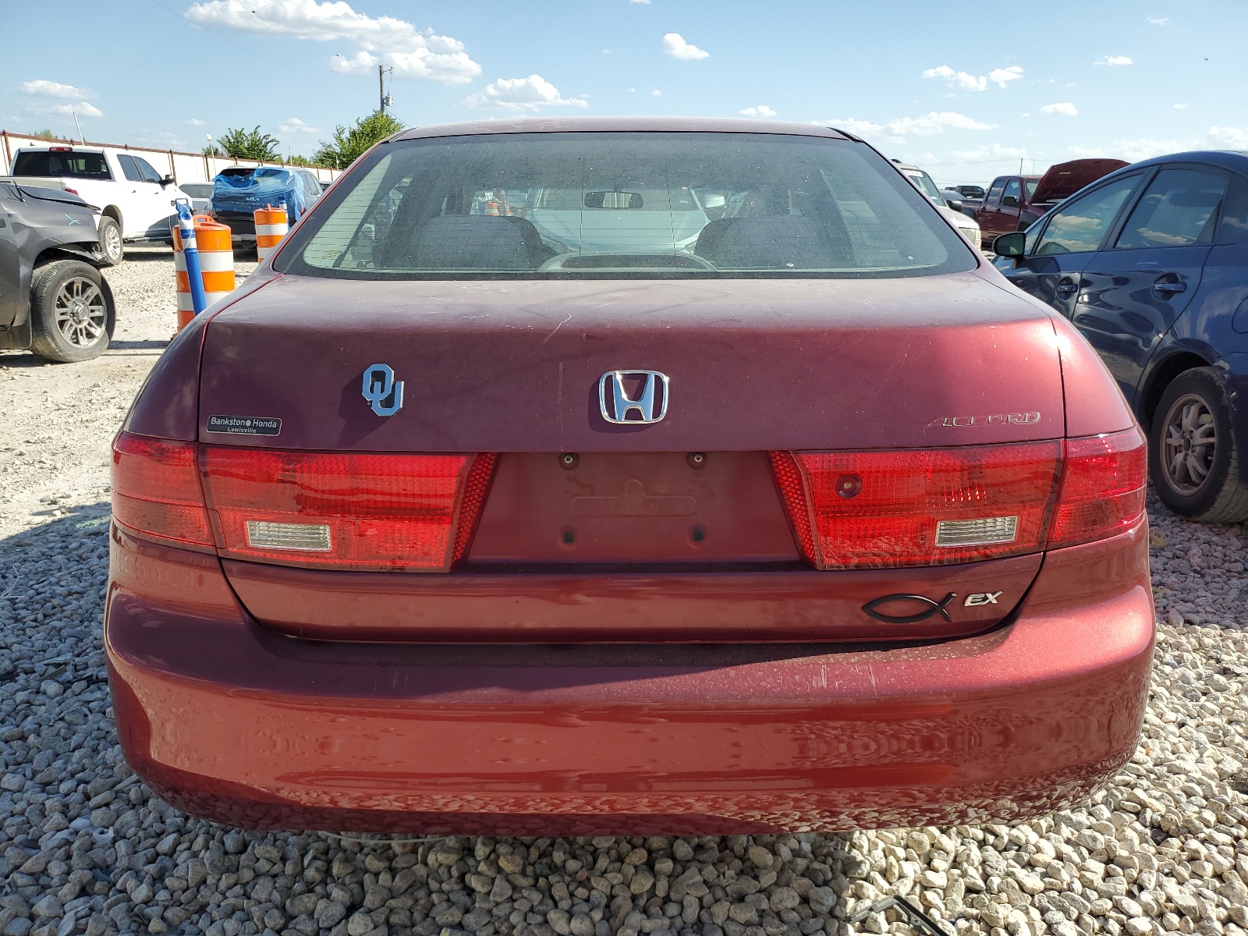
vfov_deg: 53.1
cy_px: 468
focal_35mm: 26
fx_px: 937
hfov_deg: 67.3
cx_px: 624
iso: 50
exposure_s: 1/2500
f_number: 1.5
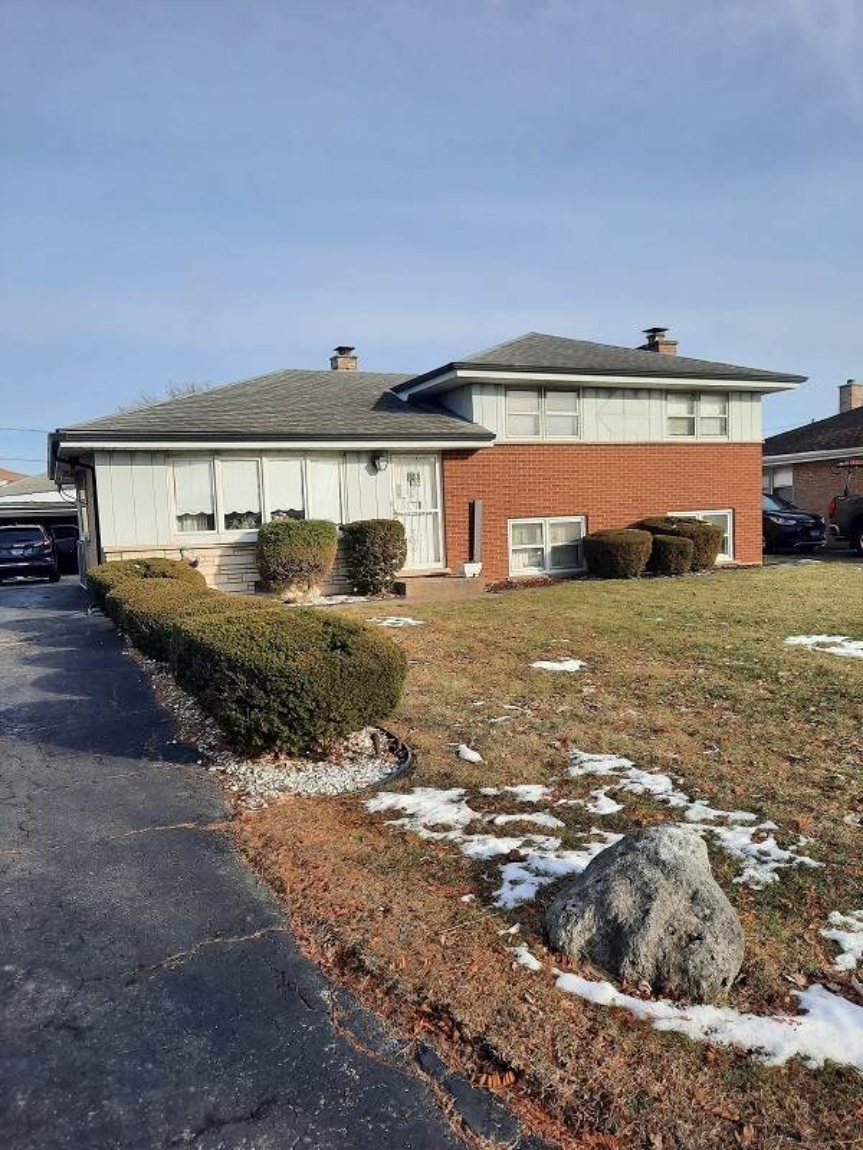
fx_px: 831
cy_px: 575
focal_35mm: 25
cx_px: 432
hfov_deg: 54.9
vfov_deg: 69.4
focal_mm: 4.6
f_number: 2
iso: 32
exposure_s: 1/972
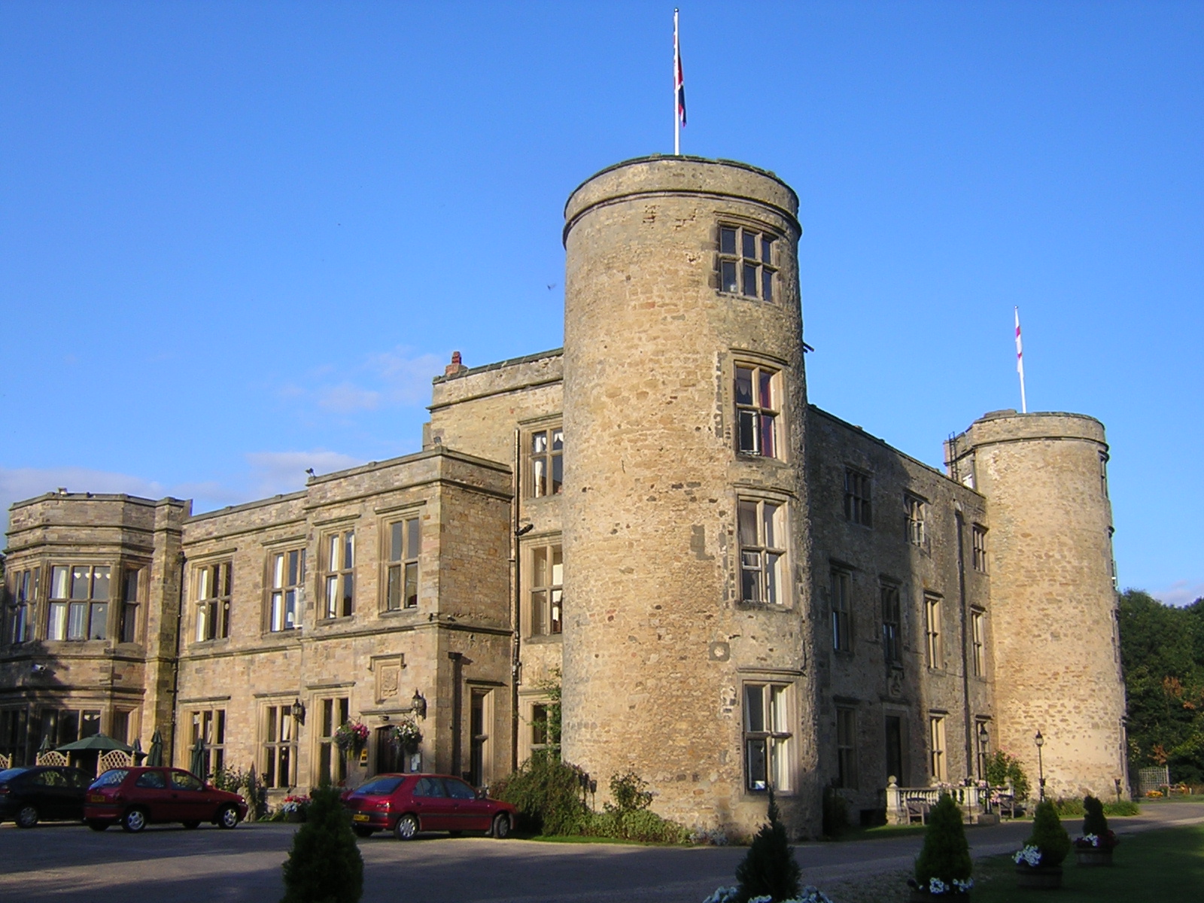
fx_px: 1252
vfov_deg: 39.7
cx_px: 602
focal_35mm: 36
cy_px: 452
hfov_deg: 51.4
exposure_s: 1/222
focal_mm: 4.7
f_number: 5.2
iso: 100
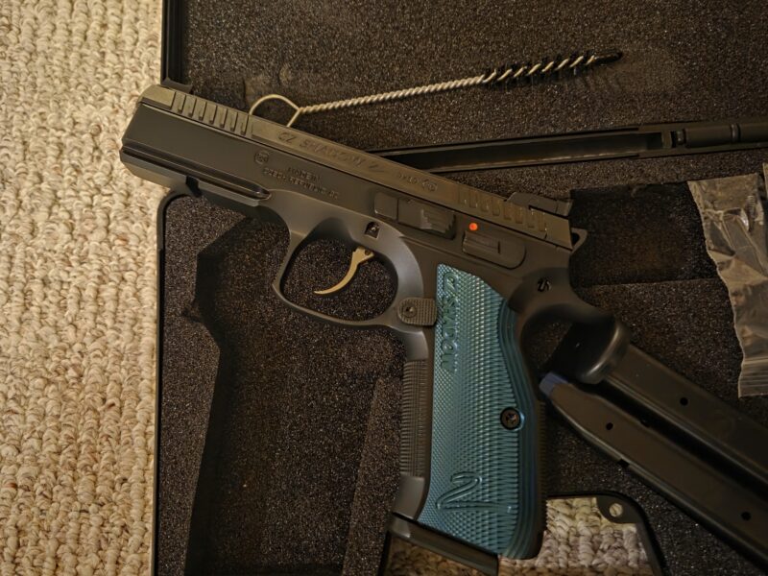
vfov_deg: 58.9
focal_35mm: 23
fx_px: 510
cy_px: 288
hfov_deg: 73.9
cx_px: 384
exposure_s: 1/20
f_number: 1.8
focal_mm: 5.4
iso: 2500
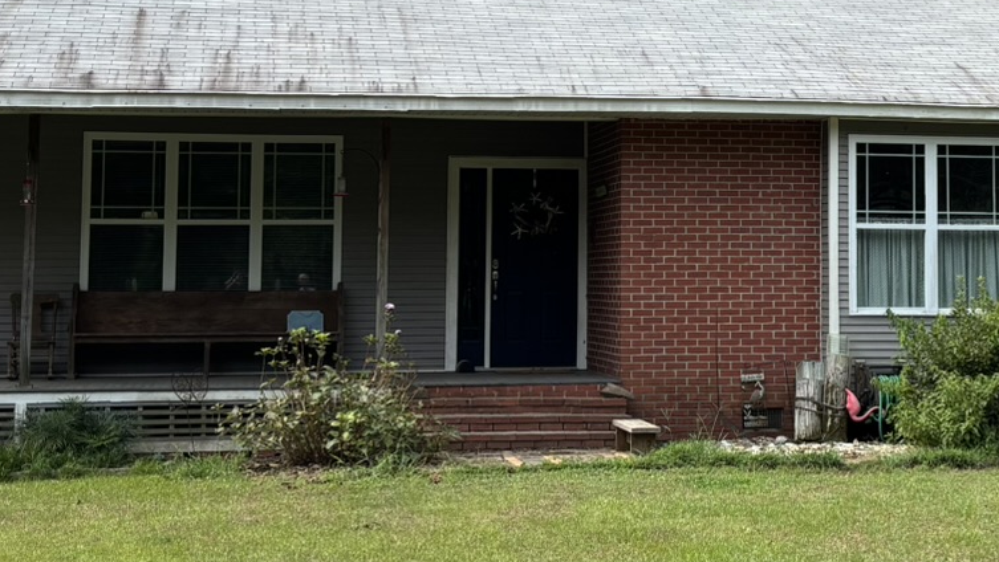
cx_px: 710
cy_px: 129
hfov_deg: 27.3
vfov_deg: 15.6
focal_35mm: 77
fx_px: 2040
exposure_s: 1/2062
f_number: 1.6
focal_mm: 5.96
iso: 50
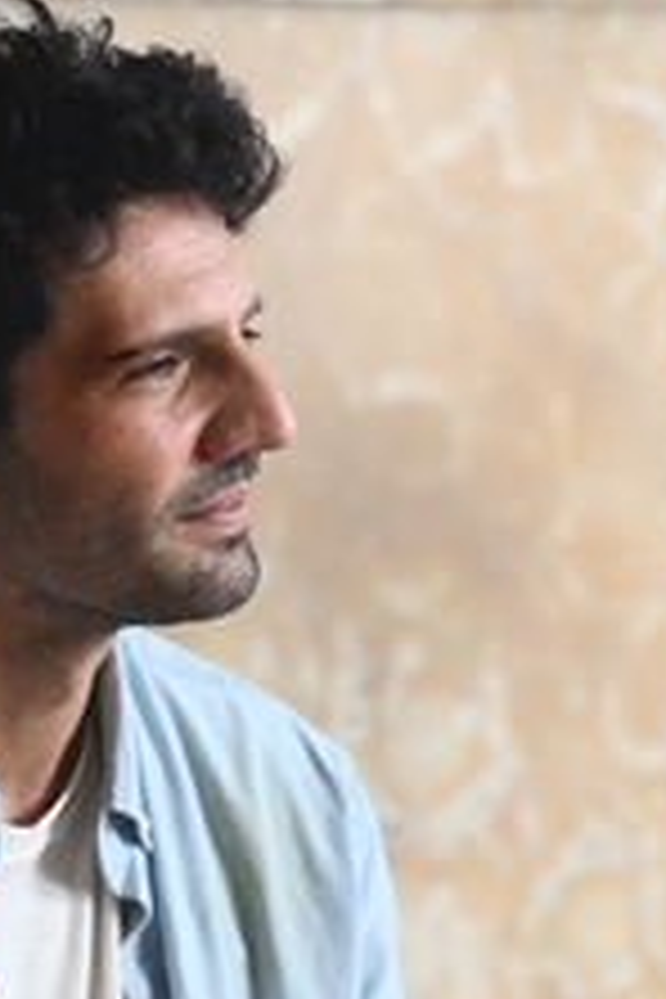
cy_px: 596
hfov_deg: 3.7
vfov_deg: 5.5
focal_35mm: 374
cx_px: 153
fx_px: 10378
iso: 200
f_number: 3.5
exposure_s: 1/125
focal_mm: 185
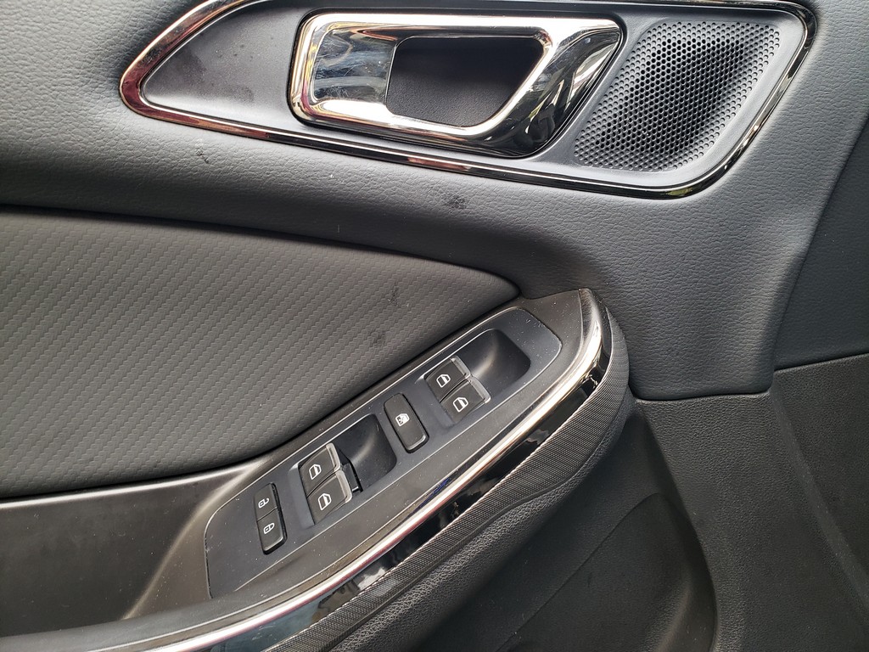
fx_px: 653
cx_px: 434
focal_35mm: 26
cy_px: 326
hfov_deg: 67.3
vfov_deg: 53.1
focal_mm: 4.3
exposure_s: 1/60
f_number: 2.4
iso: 160
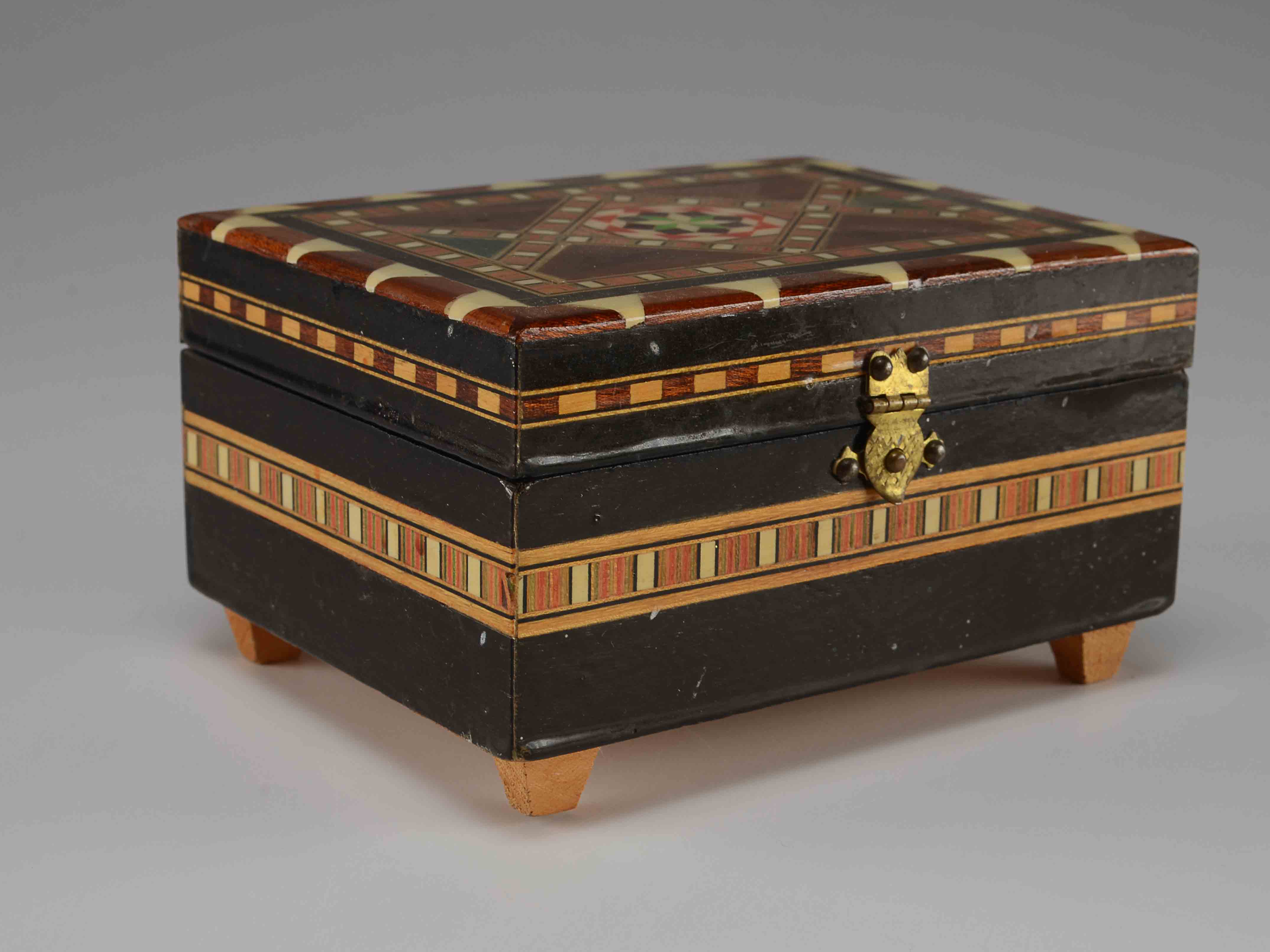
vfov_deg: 19.4
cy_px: 472
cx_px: 672
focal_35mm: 76
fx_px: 2788
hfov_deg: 25.7
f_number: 14
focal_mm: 46
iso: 100
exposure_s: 1/80
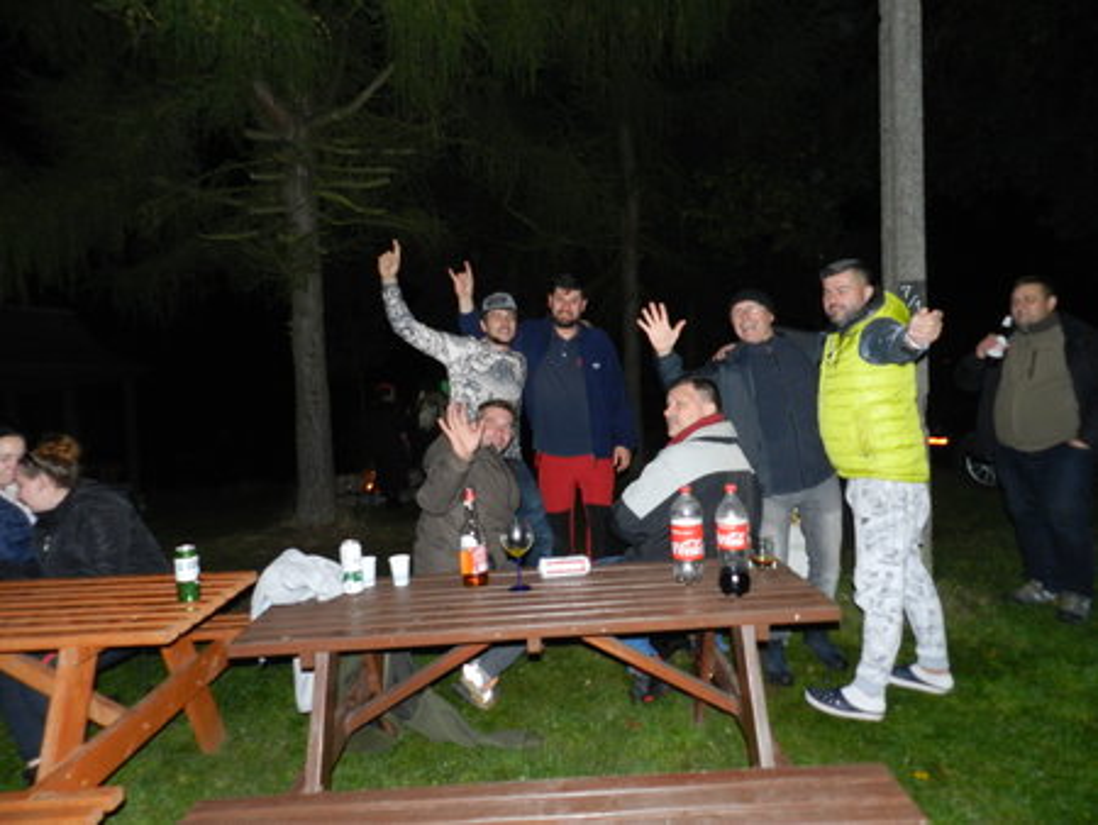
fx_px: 730
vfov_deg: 58.9
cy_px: 412
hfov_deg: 73.9
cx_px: 549
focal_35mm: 23
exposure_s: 1/30
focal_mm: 4
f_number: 3.4
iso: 400
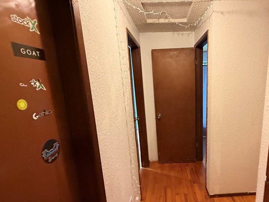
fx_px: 155
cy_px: 113
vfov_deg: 65.8
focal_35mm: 20
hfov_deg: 79.7
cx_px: 173
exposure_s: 1/60
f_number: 2.2
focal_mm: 2.22
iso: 500
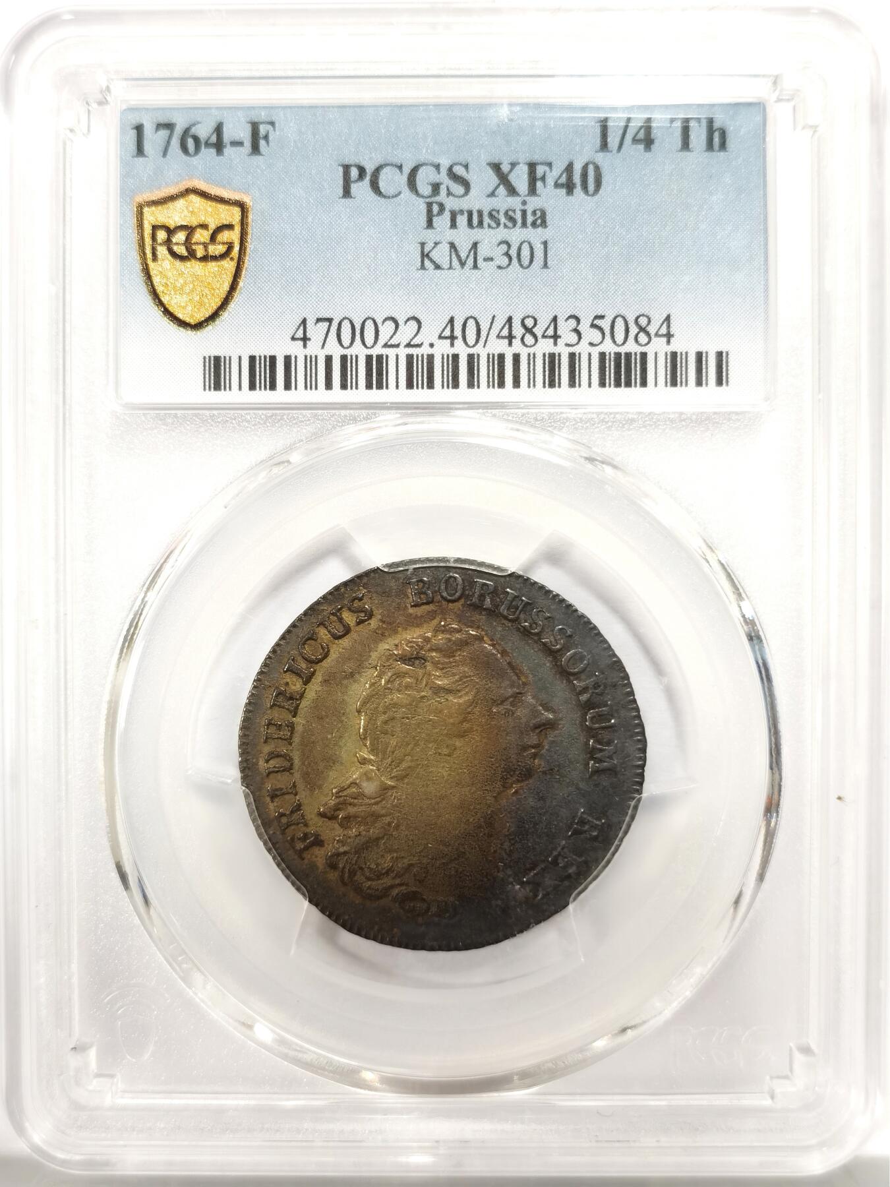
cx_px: 445
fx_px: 1851
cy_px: 594
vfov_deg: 35.5
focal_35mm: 54
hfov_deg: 27.0
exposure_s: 1/100
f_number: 16
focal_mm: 5.56
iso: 200
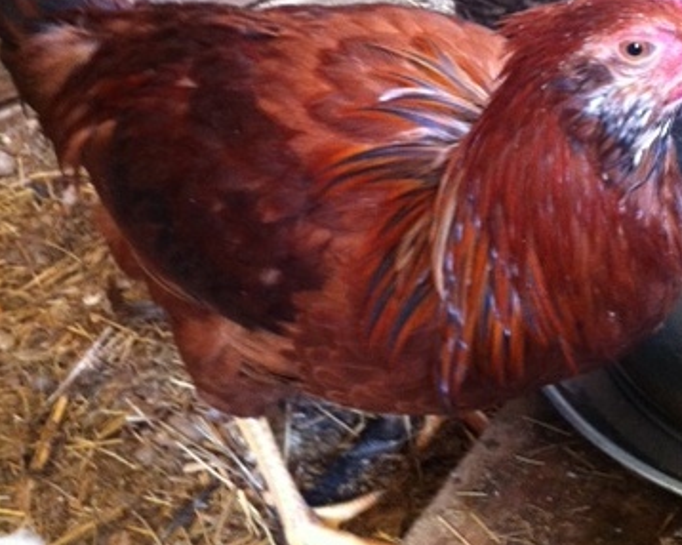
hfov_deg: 30.9
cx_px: 383
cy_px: 221
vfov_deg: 24.9
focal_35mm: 61
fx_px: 1231
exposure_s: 1/15
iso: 400
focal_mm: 3.85
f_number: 2.8
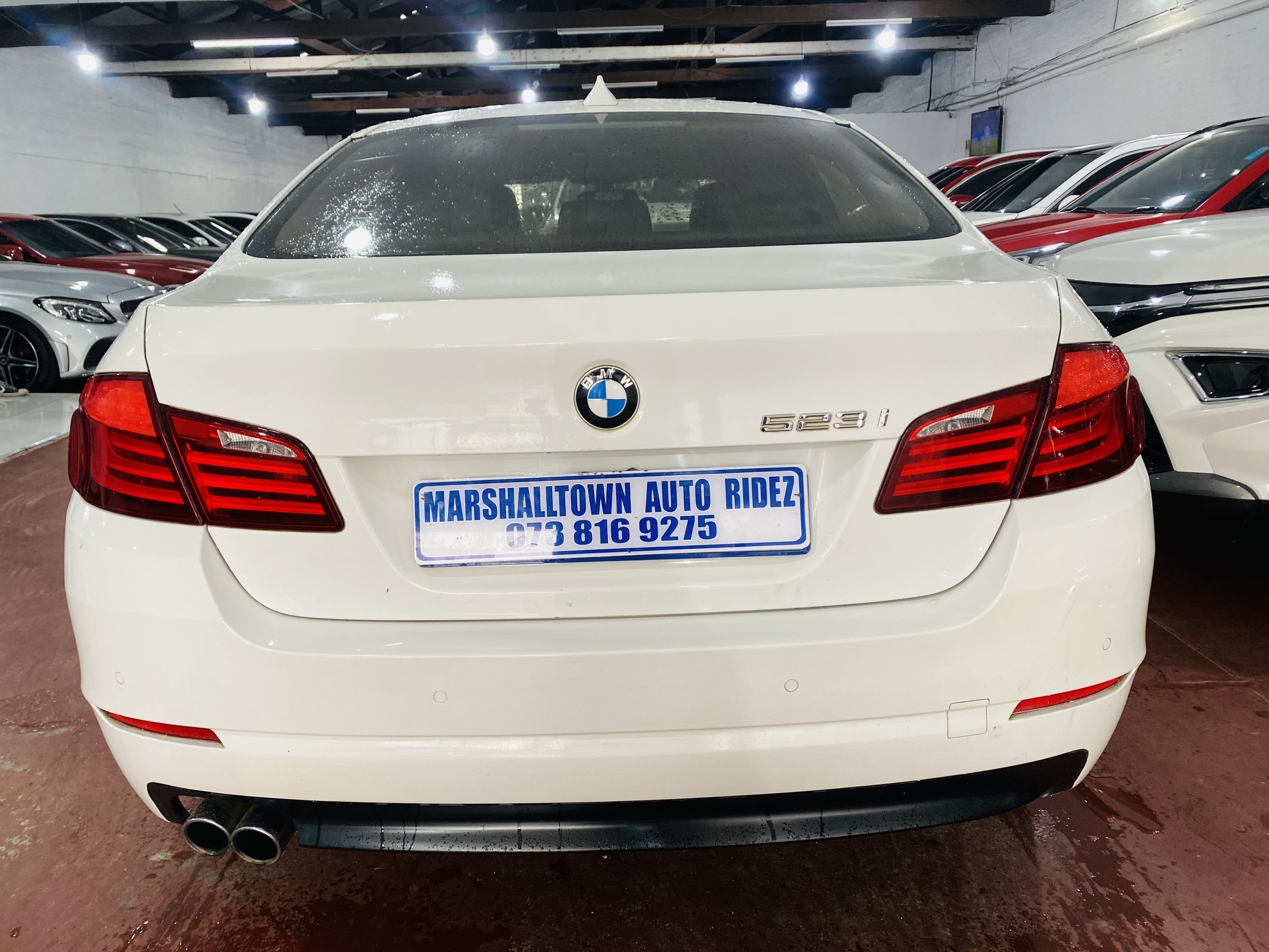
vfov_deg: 53.1
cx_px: 634
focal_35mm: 26
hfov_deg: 67.3
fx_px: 953
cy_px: 476
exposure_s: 1/100
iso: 125
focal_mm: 4.25
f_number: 1.8
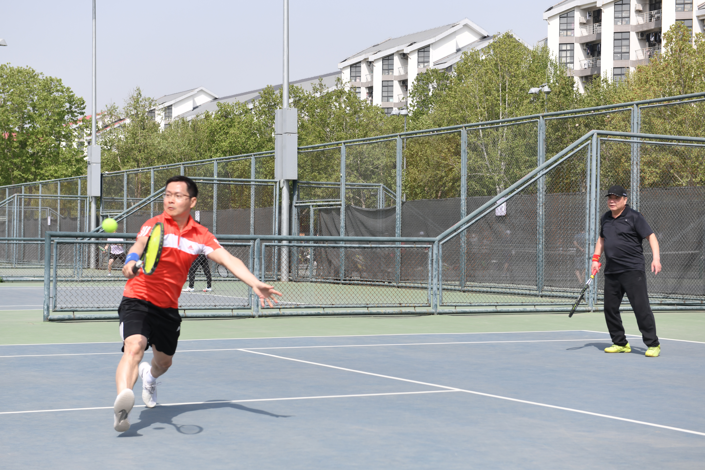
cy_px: 235
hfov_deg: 28.8
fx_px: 1371
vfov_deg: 19.5
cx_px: 352
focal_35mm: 70
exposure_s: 1/1600
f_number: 6.3
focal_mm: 70
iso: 400
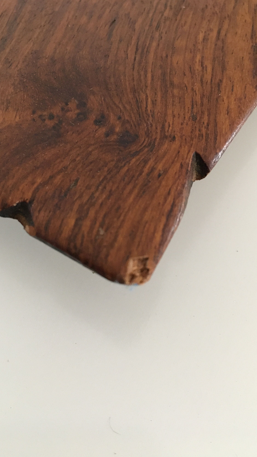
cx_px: 128
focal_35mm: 32
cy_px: 229
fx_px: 388
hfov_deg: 36.7
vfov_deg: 61.0
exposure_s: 1/17
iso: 320
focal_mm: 4.15
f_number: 2.2
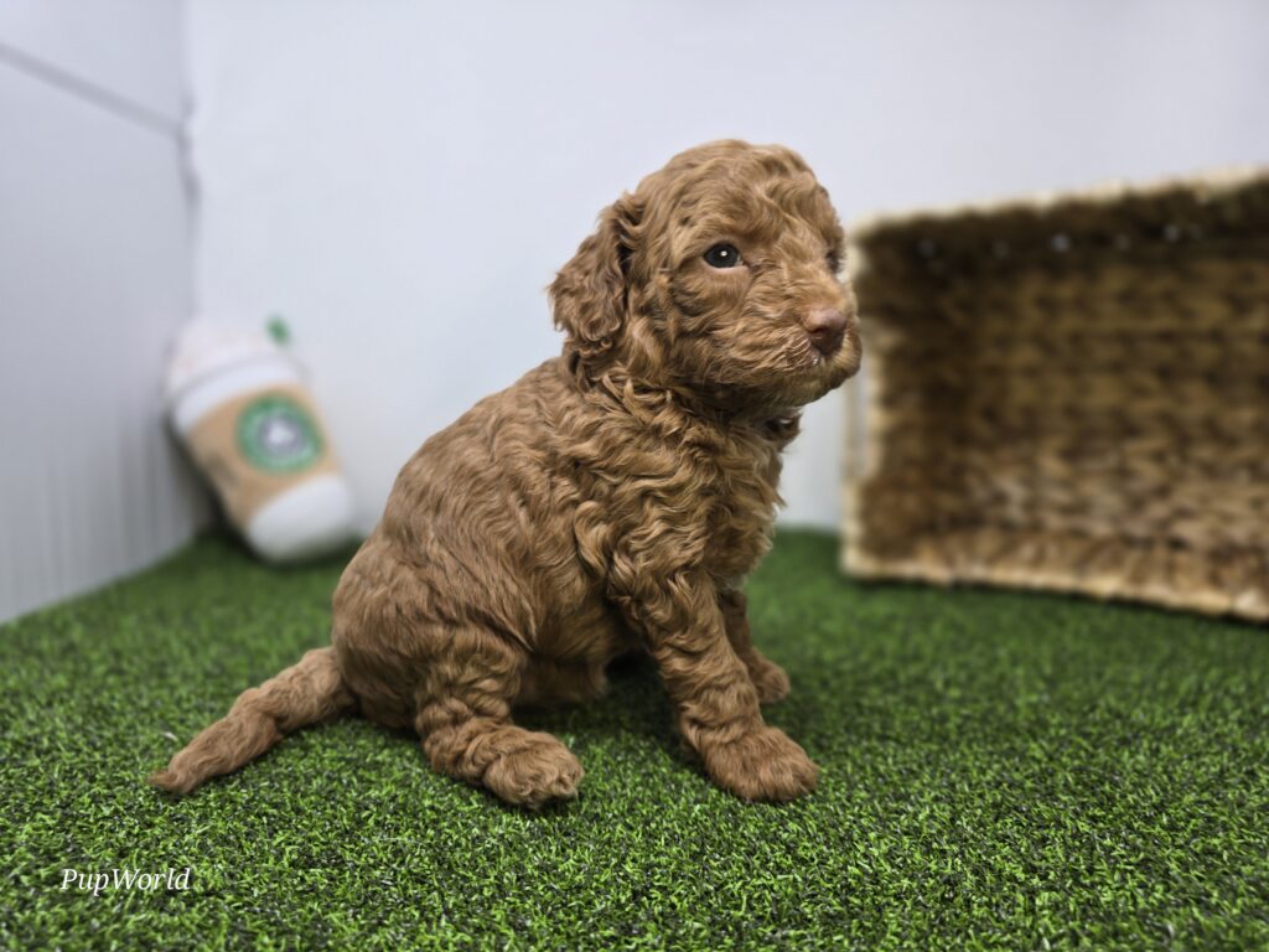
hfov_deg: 73.9
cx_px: 634
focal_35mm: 23
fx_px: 843
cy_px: 476
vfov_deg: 58.9
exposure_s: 1/50.6
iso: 25
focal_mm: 6.3
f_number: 1.7
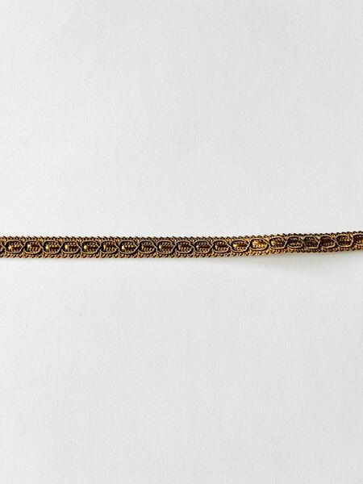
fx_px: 364
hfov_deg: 53.1
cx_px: 182
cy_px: 242
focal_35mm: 26
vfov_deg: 67.3
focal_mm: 5.1
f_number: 1.6
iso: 40
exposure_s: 1/169
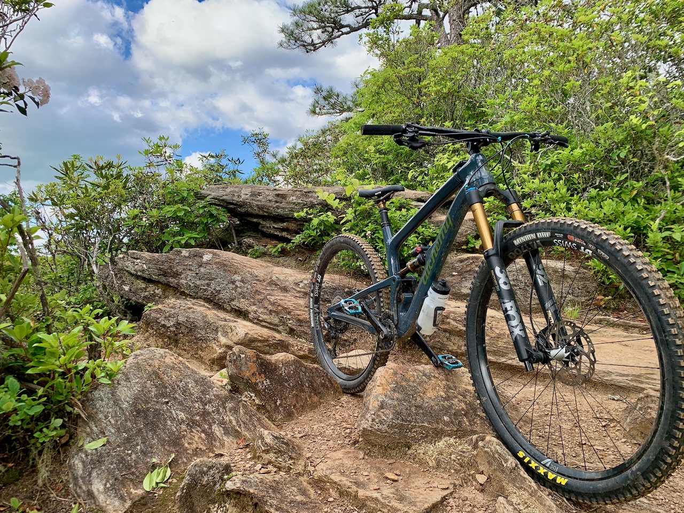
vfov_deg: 53.1
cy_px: 256
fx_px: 514
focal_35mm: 26
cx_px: 342
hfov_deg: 67.3
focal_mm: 4.25
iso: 25
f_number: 1.8
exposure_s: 1/495
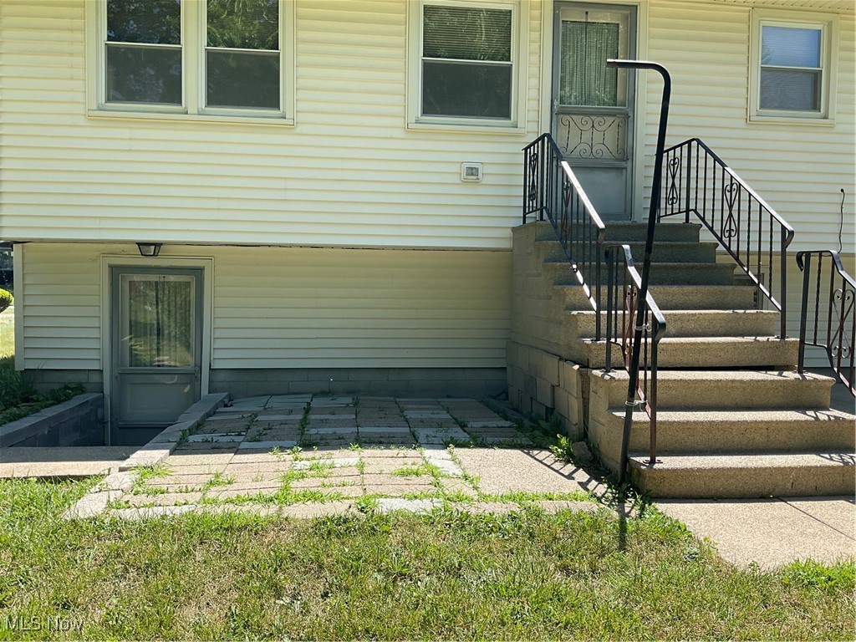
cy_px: 321
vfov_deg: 48.2
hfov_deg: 61.7
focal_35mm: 29
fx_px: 717
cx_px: 428
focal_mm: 3
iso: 16
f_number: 1.8
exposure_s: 1/770
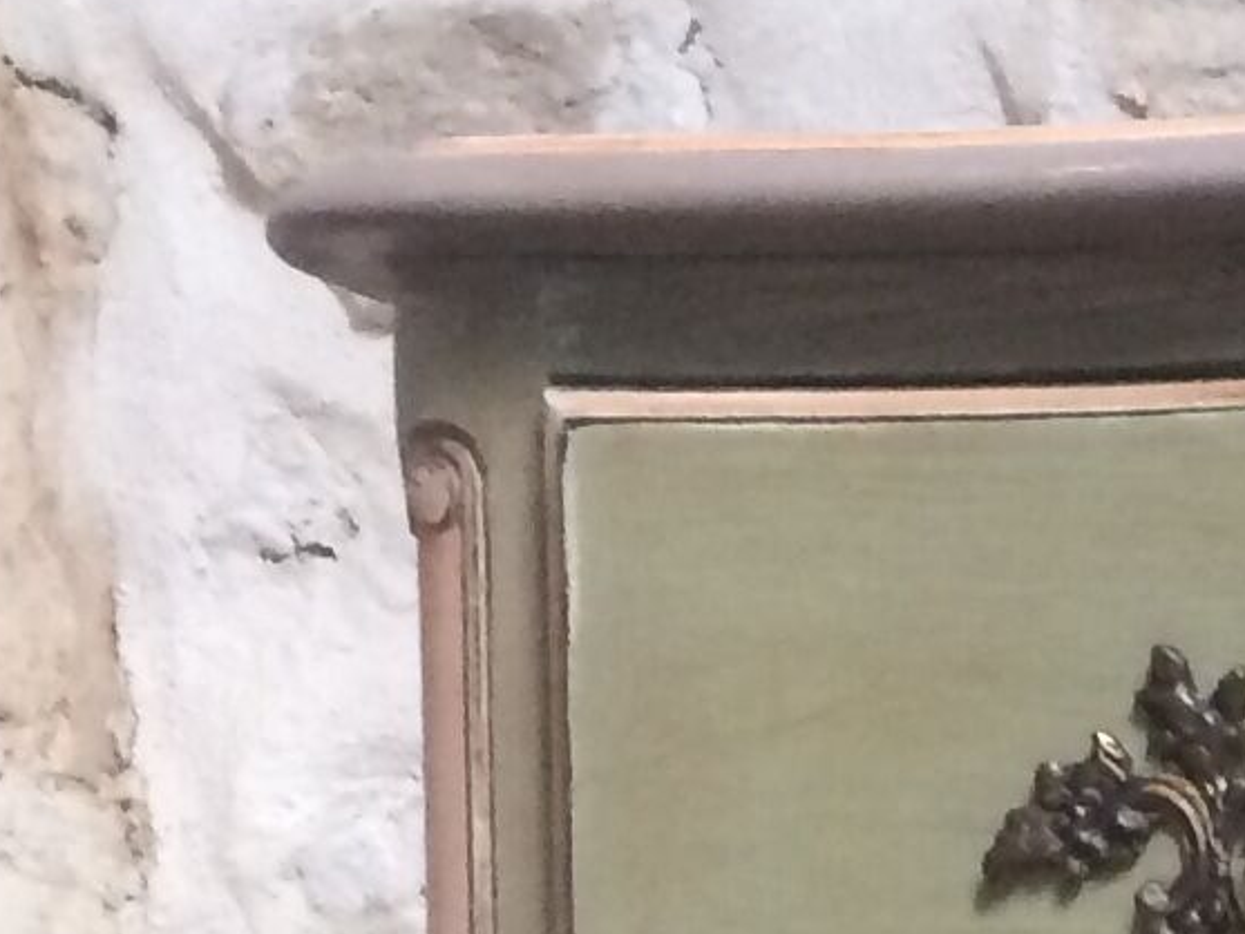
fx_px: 6116
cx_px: 2222
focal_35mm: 170
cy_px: 2310
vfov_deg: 8.0
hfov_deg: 10.9
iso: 160
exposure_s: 1/33
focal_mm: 4.15
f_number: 2.2
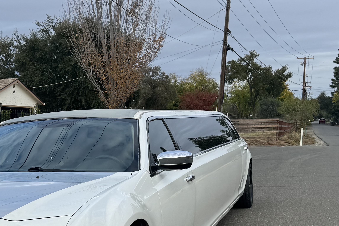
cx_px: 63
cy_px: 212
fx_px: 584
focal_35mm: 62
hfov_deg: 31.5
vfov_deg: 21.3
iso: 80
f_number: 1.78
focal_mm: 6.76
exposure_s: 1/1172
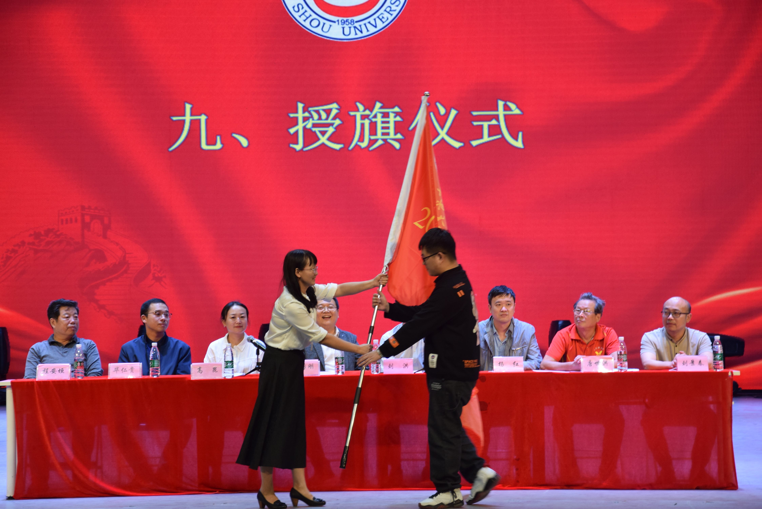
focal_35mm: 112
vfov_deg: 12.2
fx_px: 2382
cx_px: 381
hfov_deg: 18.2
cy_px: 254
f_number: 5.3
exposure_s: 1/50
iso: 500
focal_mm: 75
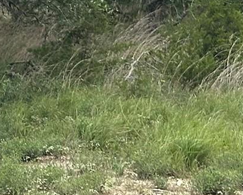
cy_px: -179
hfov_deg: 7.6
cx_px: -311
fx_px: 1713
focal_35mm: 238
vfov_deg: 6.3
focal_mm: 6.86
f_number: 1.78
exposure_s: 1/3155
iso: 64
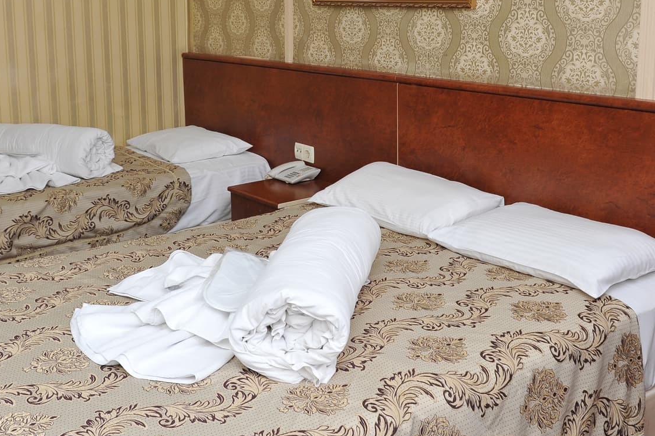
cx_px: 312
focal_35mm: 43
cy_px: 121
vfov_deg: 30.7
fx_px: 782
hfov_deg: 45.4
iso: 800
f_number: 7.1
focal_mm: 24
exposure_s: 1/60
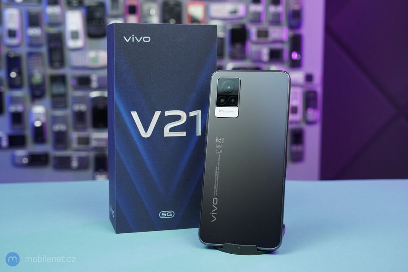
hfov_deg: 41.1
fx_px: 544
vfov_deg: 28.1
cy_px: 136
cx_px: 204
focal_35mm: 48
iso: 3200
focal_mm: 48
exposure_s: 1/200
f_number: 6.3
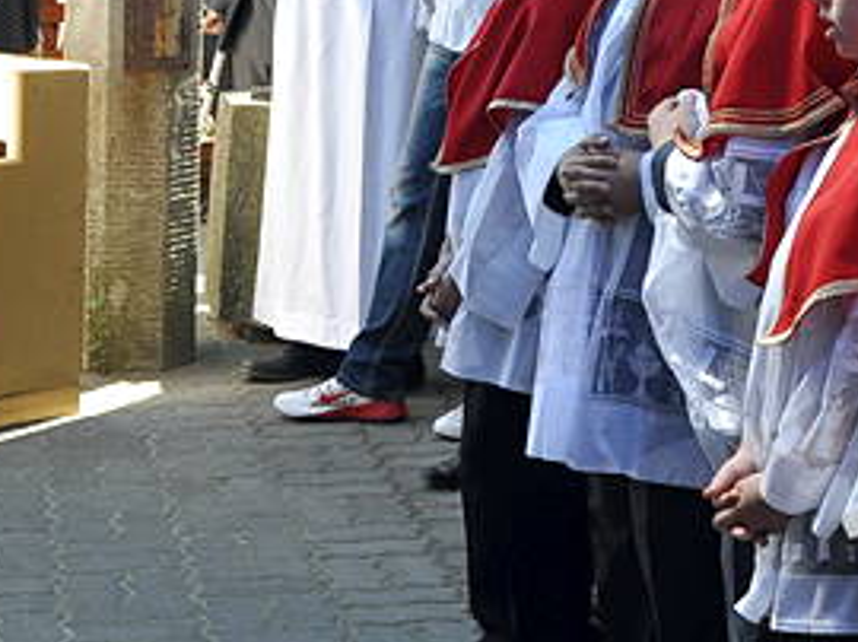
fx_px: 2811
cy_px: -8
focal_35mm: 114
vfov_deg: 12.9
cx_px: 998
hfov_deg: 16.7
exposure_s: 1/200
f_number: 7.1
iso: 400
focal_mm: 25
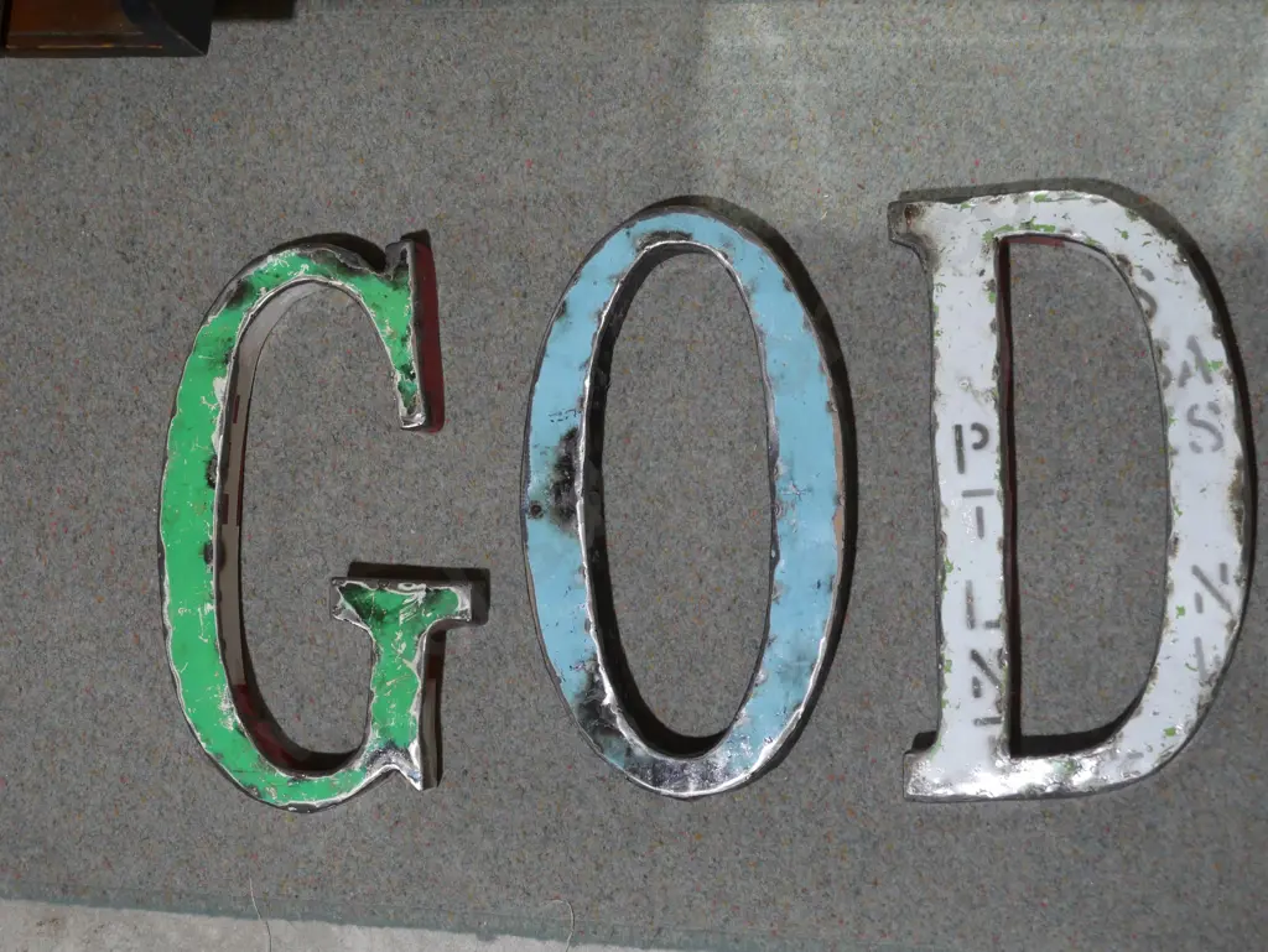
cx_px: 634
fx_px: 2345
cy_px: 476
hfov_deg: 30.3
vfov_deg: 22.9
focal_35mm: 64
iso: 640
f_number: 5.4
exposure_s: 1/80
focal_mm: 32
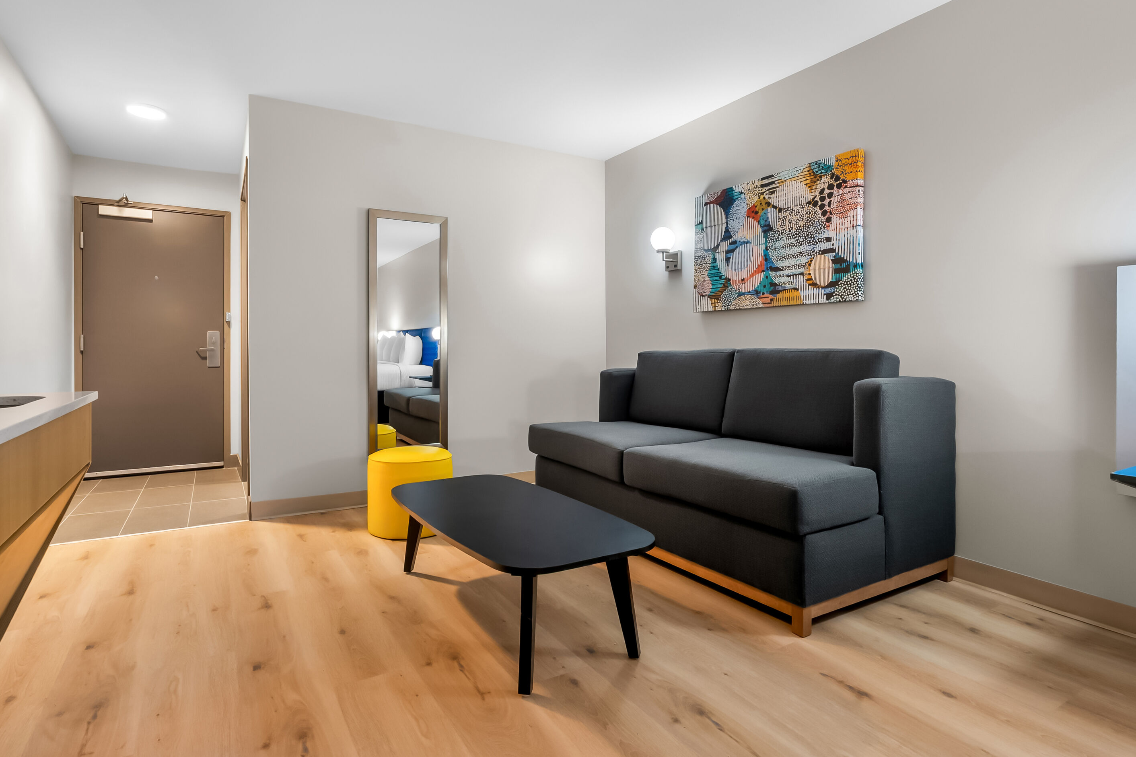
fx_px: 536
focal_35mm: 17
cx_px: 545
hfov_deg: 93.2
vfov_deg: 70.4
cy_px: 391
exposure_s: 4
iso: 400
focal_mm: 16
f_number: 11
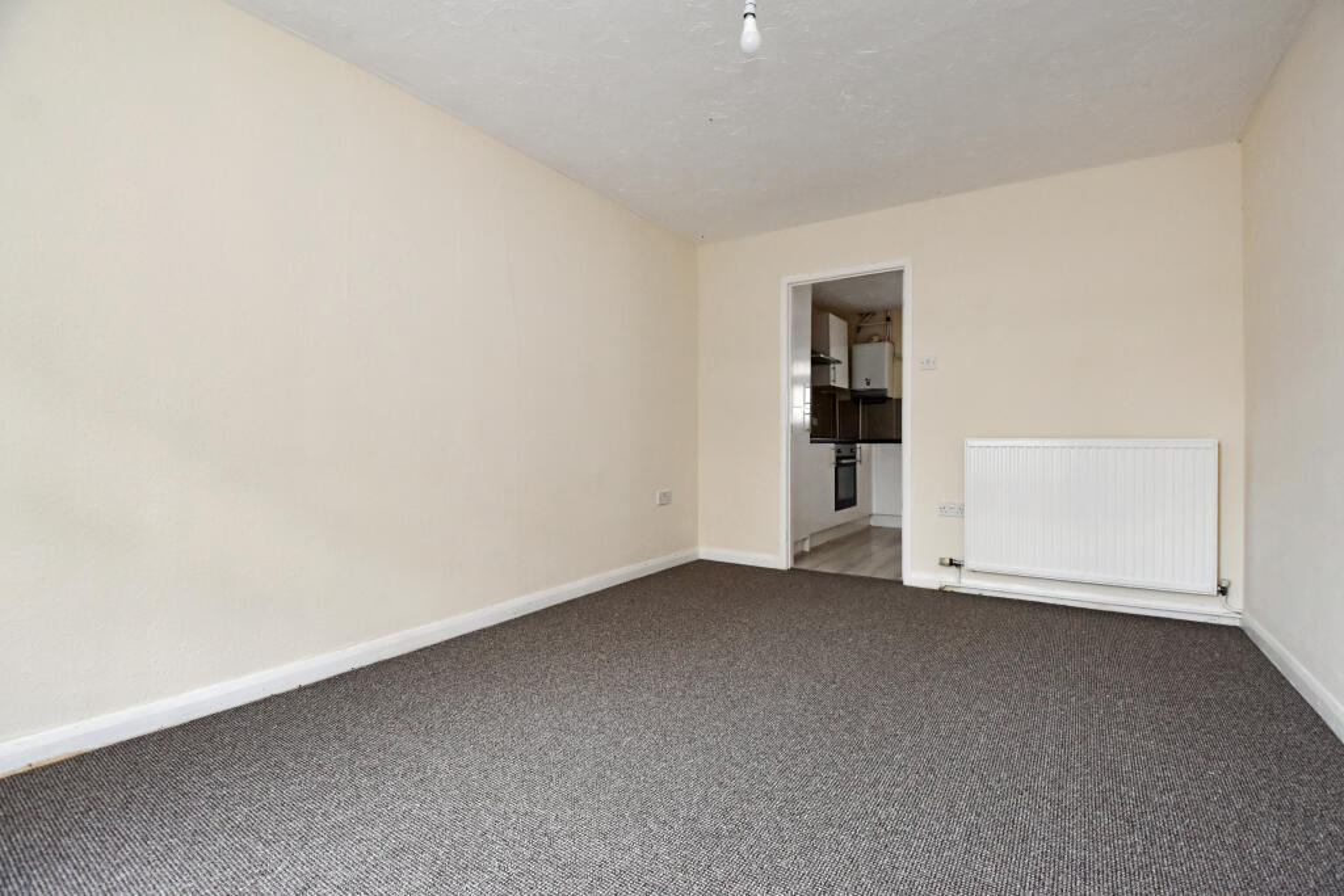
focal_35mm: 15
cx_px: 672
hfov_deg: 100.4
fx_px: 560
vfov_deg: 77.3
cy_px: 448
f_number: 4
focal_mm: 10
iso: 1000
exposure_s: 1/125
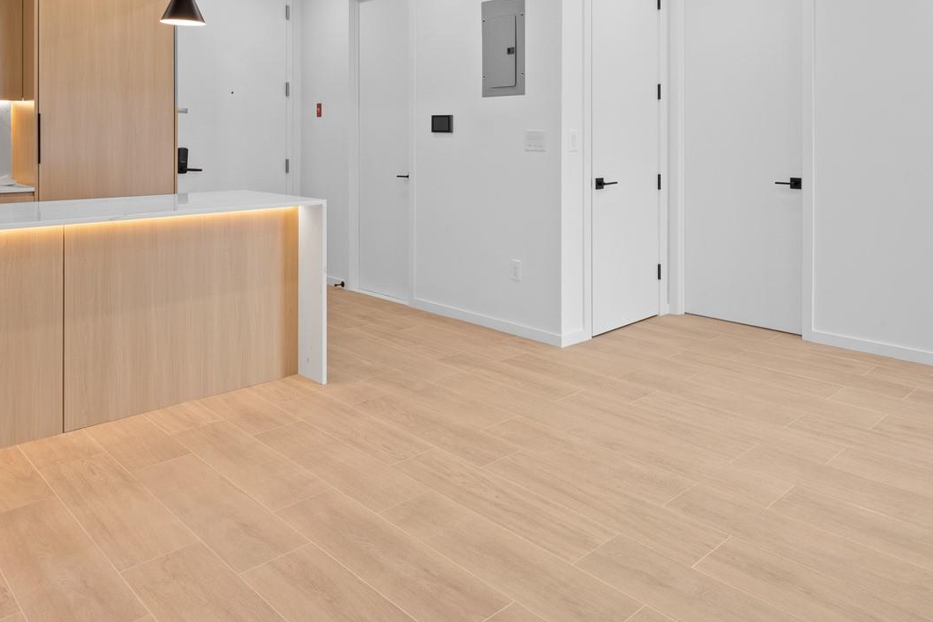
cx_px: 565
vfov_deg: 45.6
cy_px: 130
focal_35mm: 27
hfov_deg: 66.7
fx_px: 700
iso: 400
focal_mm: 14
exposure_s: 1/5
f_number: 10
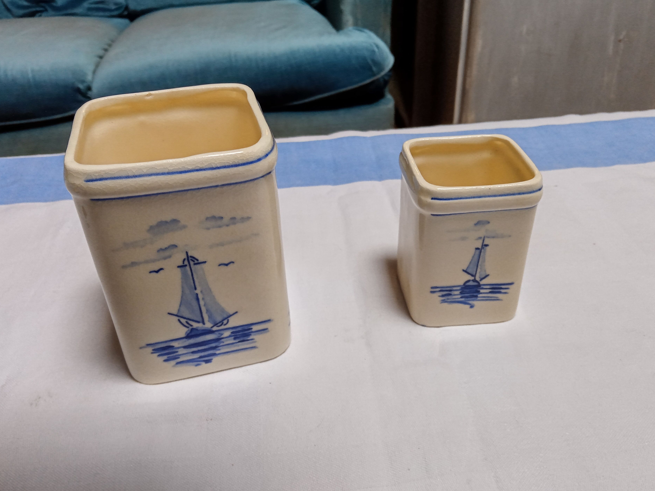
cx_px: 327
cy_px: 269
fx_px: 587
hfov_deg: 58.3
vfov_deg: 45.4
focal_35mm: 31
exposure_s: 1/50
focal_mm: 3.57
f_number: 1.8
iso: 182
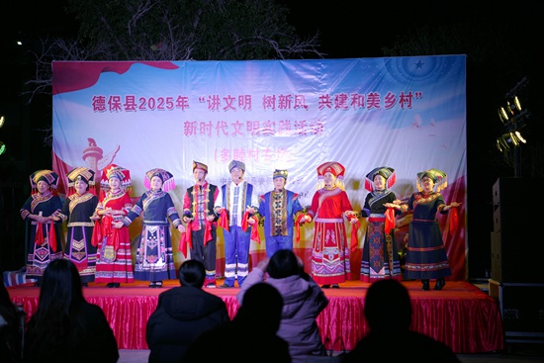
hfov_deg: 28.8
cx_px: 272
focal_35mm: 70
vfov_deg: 19.5
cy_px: 182
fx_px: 1058
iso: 64
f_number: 2.8
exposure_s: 1/125
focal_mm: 70
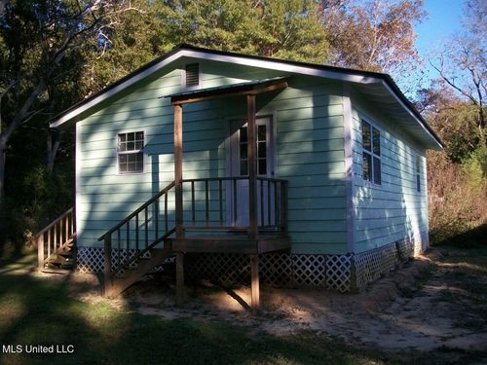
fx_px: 450
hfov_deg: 56.8
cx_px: 244
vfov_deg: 44.2
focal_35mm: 32
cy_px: 182
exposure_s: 1/500
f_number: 2.9
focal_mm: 5.7
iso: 80
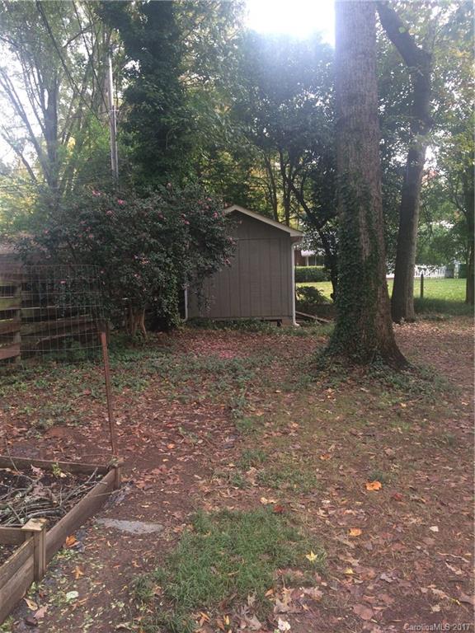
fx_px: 531
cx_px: 238
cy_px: 316
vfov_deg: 61.7
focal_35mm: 29
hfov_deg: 48.2
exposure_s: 1/120
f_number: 2.2
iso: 50
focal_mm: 4.15
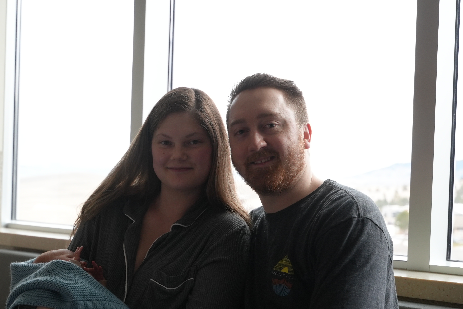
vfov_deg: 25.0
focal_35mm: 54
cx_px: 200
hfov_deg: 36.8
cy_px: 196
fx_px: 695
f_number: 4
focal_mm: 40
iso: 2000
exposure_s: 1/160
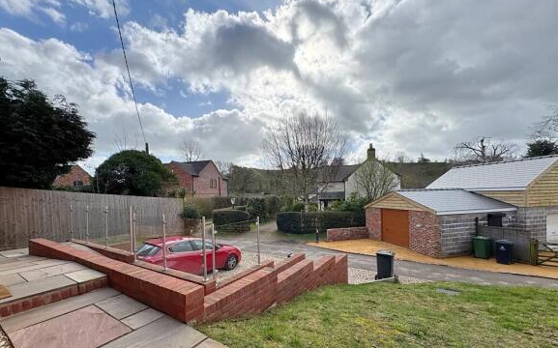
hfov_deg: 101.5
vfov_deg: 74.3
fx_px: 228
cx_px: 280
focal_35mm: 15
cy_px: 198
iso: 50
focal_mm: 2.22
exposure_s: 1/2273
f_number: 2.2
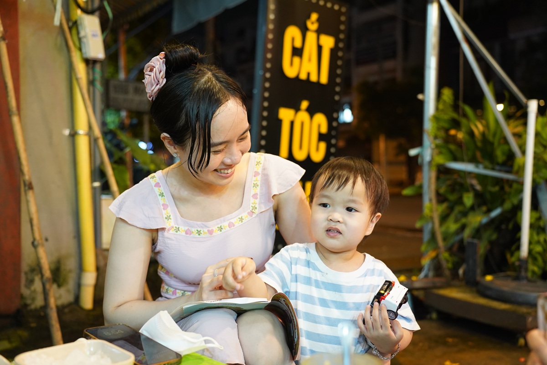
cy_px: 182
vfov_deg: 37.9
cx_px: 274
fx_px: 532
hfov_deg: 54.4
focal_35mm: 35
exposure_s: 1/125
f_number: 2.8
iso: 3200
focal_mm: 35
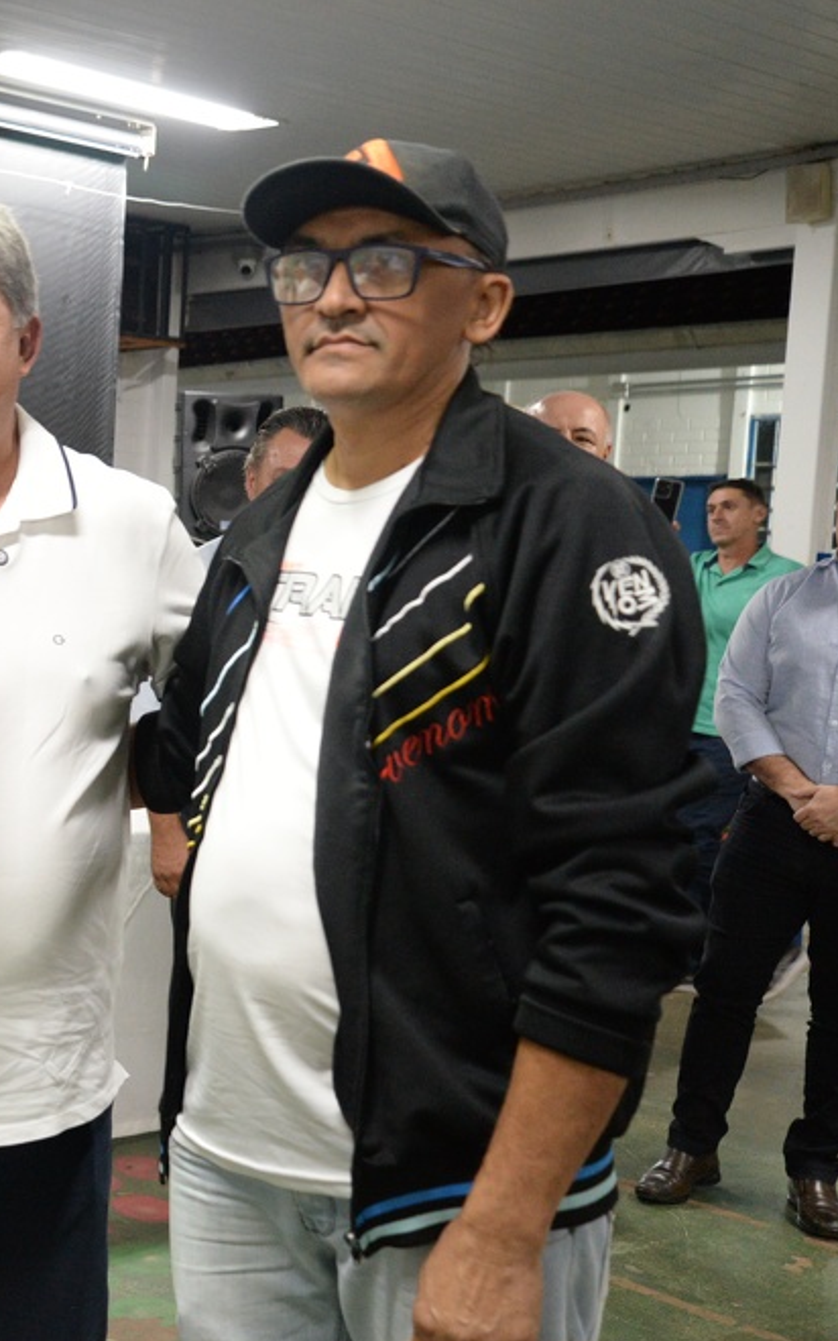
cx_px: -75
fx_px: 1936
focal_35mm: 53
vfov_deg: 38.2
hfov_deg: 23.0
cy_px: 680
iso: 4000
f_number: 4.5
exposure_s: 1/50
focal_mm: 34
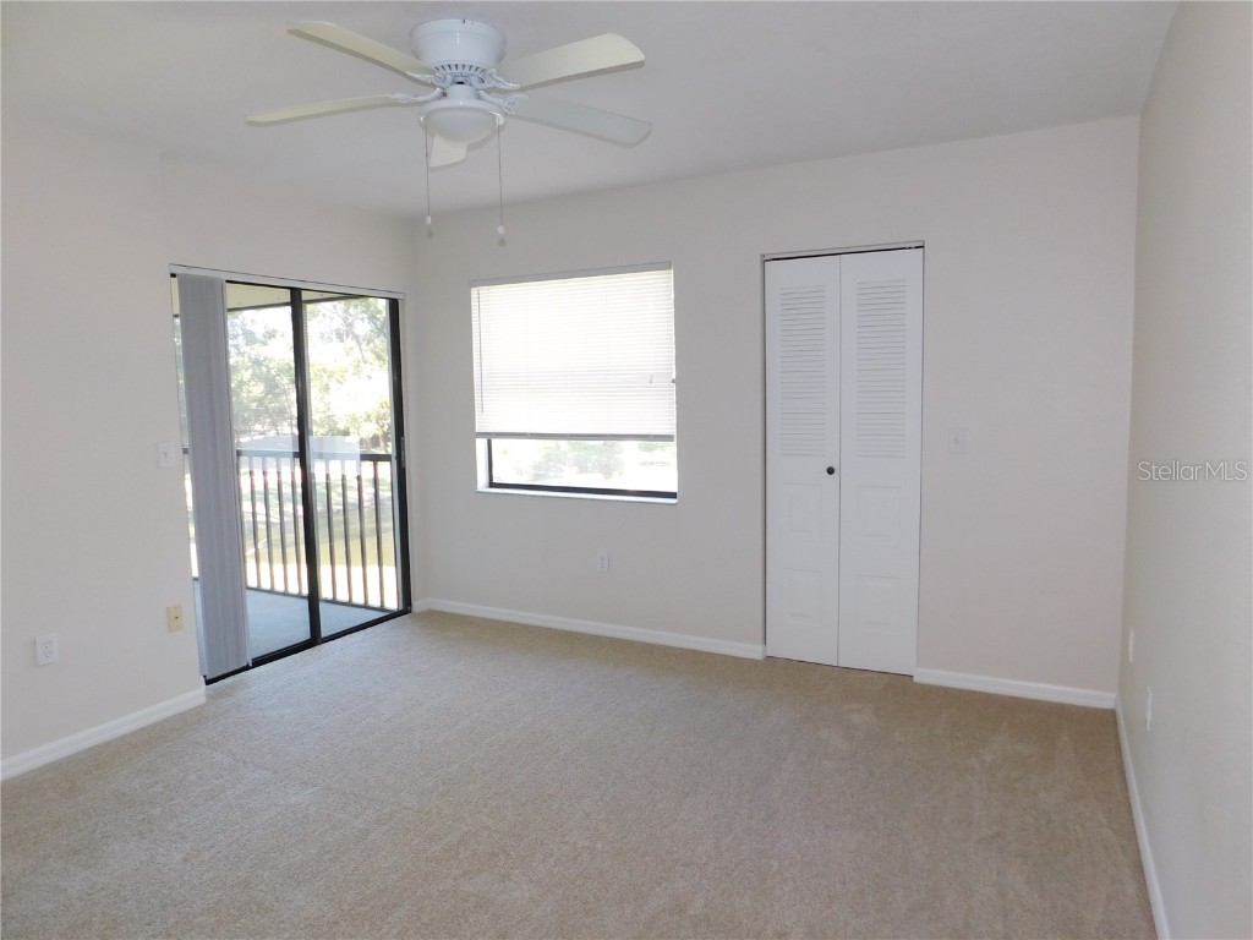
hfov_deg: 73.9
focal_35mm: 23
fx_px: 833
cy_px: 470
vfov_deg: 58.9
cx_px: 626
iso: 140
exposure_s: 1/30
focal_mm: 4
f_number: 3
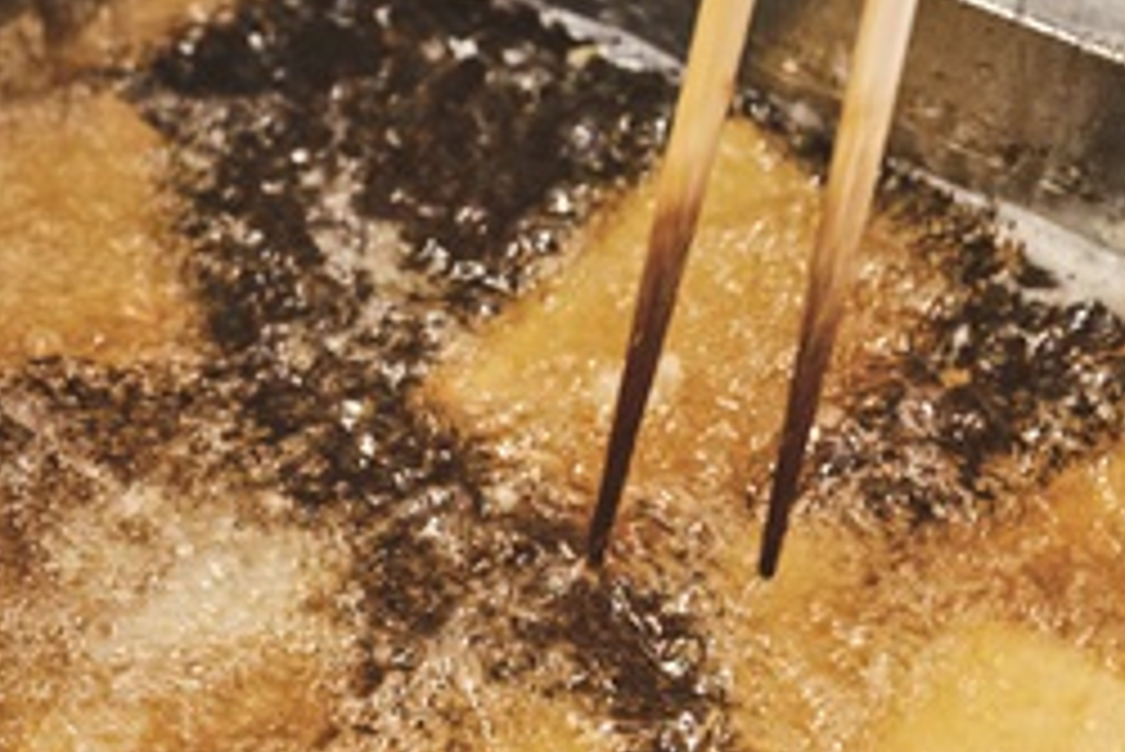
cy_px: 635
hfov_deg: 16.2
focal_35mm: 126
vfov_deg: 10.9
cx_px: 504
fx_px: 3940
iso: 800
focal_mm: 70
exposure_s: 1/100
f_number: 5
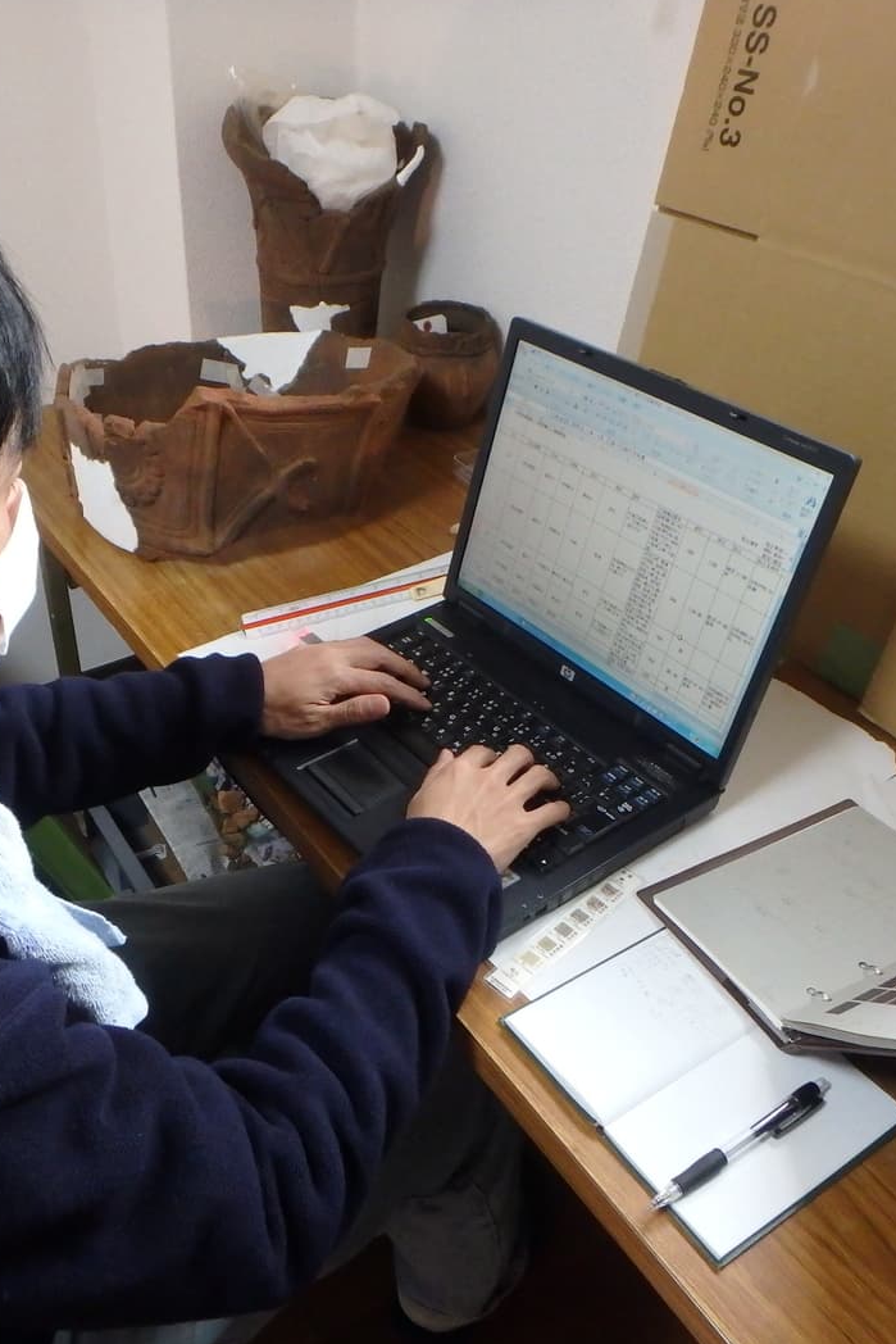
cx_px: 329
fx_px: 1120
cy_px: 676
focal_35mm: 30
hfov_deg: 43.2
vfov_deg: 61.9
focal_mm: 3.7
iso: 640
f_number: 3.5
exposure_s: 1/30
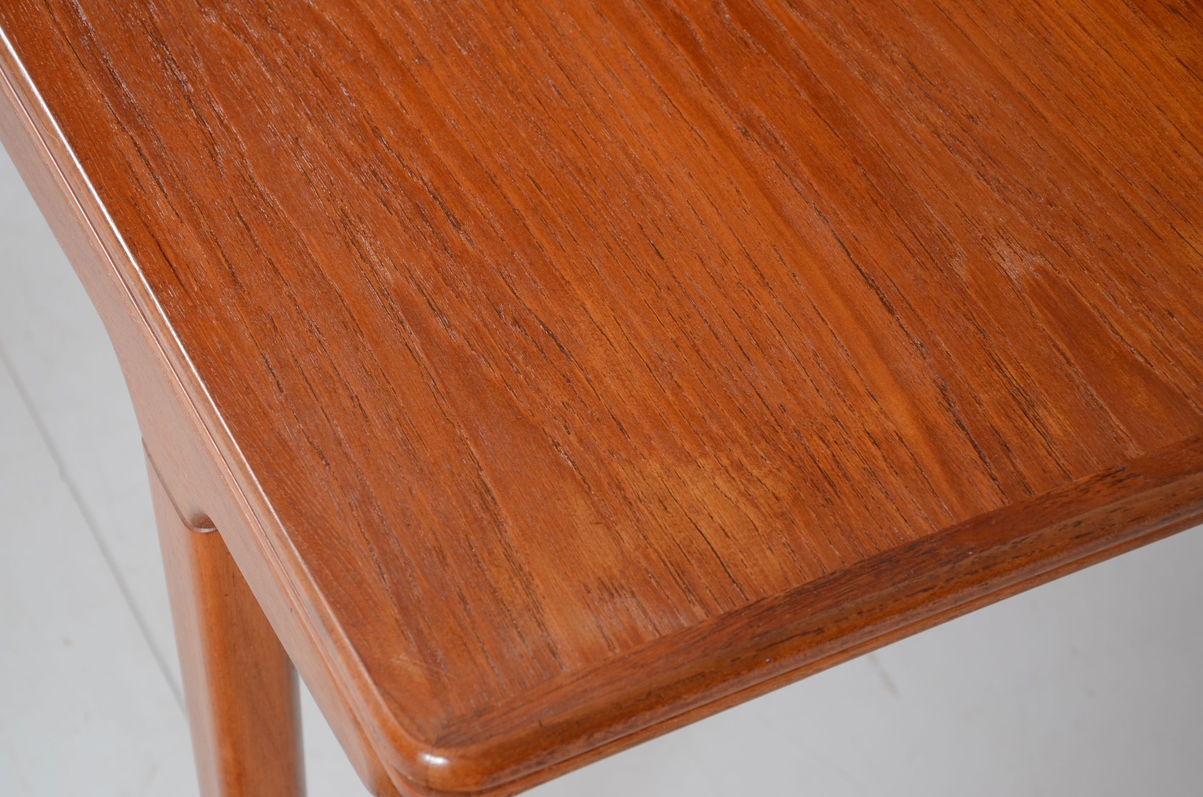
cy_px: 398
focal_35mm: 87
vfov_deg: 15.6
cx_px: 602
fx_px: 2901
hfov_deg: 23.4
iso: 160
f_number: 6.3
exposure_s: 1/80
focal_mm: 58
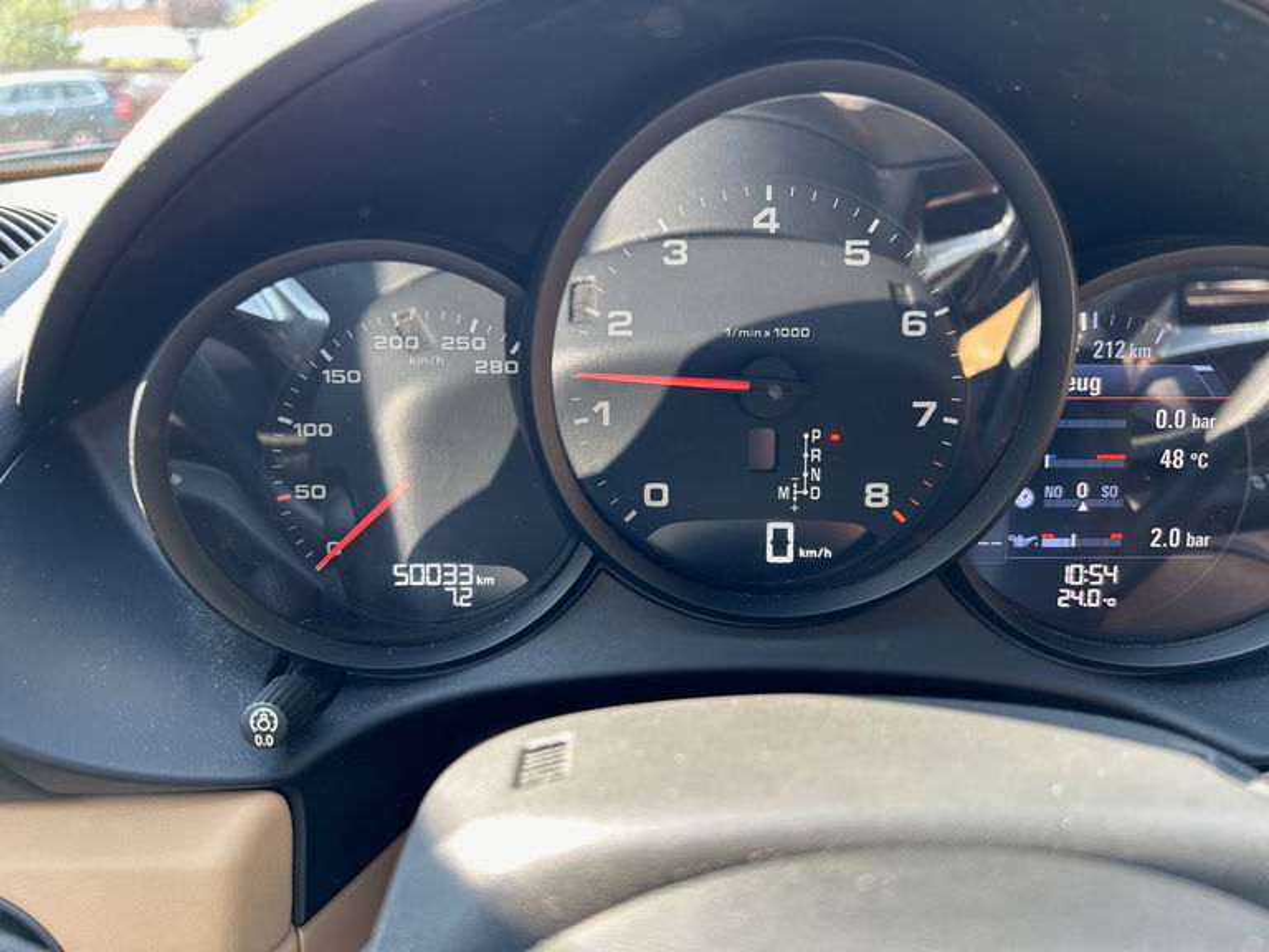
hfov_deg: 67.3
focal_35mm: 26
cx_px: 634
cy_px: 476
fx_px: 953
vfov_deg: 53.1
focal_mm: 5.7
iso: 80
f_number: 1.5
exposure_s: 1/121
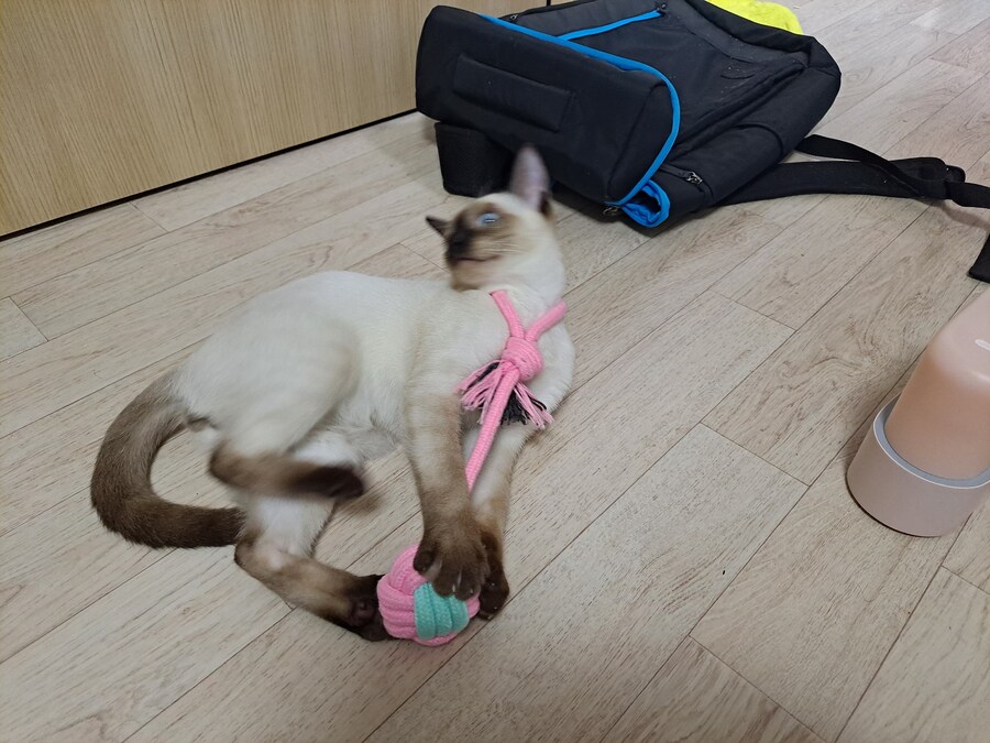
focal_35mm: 24
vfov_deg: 56.8
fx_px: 686
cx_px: 495
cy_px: 372
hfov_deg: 71.6
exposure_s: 1/60
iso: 400
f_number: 1.8
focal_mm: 5.23
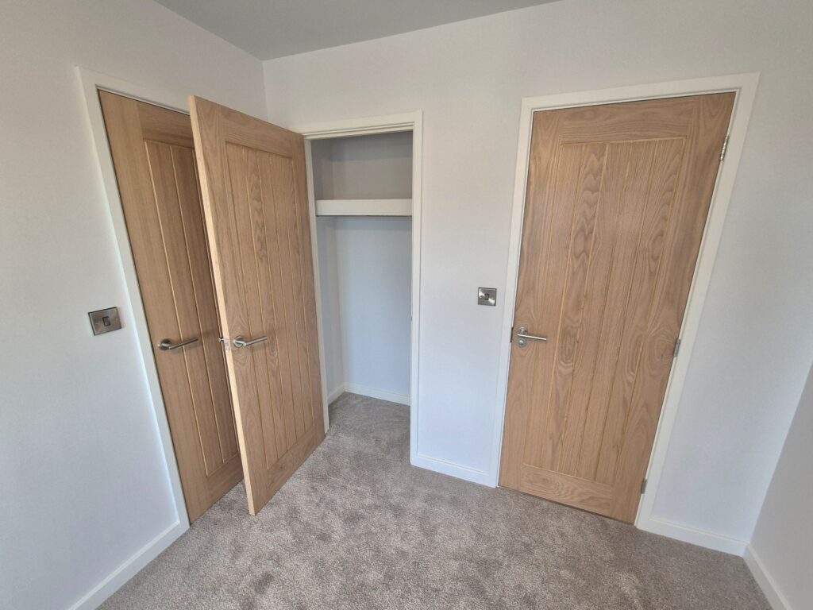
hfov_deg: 106.2
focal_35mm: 13
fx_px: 305
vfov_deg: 89.9
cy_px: 305
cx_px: 406
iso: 320
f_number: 2.2
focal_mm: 2.2
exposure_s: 1/100
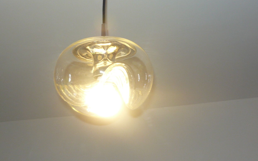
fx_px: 422
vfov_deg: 21.6
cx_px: 106
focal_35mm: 60
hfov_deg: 33.9
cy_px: 56
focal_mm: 5.5
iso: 100
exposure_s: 1/40
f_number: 2.8
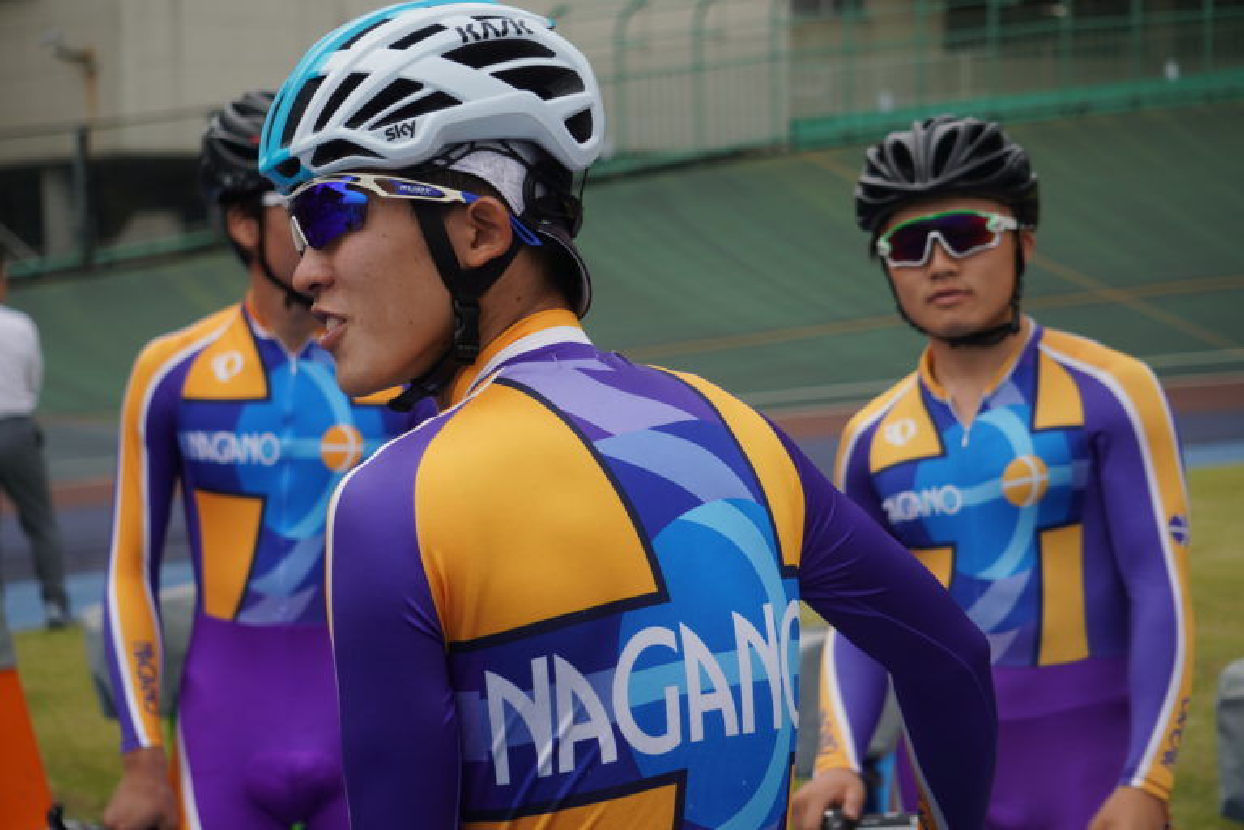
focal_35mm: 82
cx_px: 622
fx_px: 2851
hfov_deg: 24.6
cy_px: 415
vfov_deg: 16.6
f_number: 4.5
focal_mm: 55
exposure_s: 1/160
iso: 100
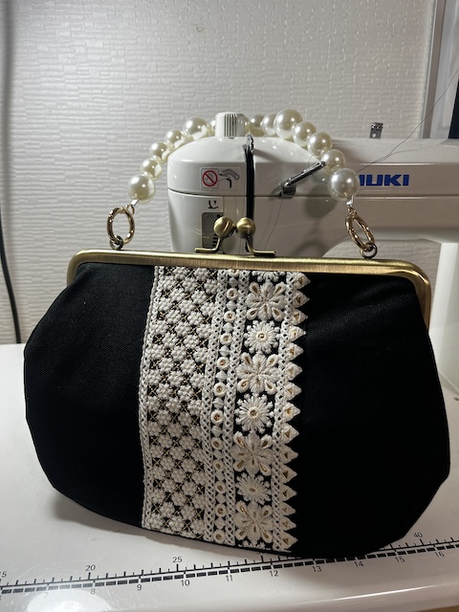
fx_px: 460
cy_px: 306
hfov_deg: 53.1
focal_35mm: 26
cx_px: 230
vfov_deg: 67.3
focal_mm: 5.1
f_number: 1.6
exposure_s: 1/120
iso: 80
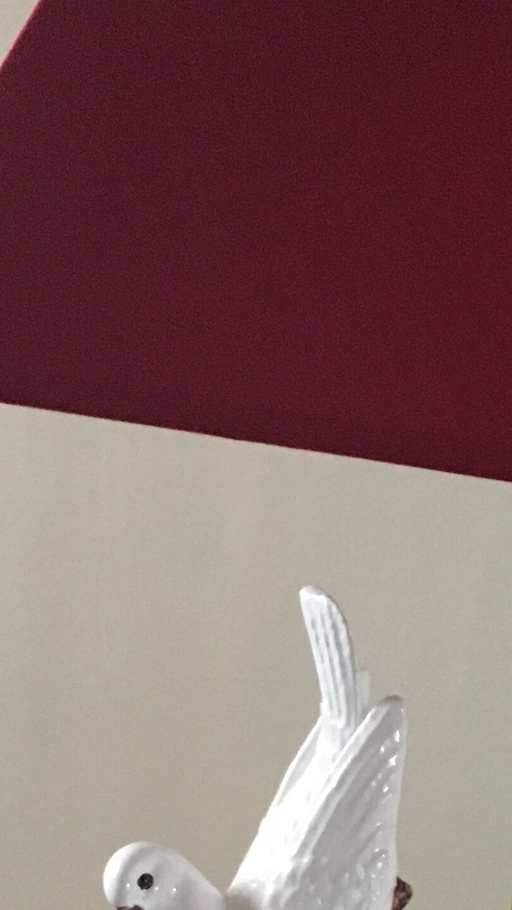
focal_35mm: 89
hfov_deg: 13.5
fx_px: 2148
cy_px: 887
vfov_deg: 23.1
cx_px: 385
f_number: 2.2
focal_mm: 4.15
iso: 250
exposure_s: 1/15
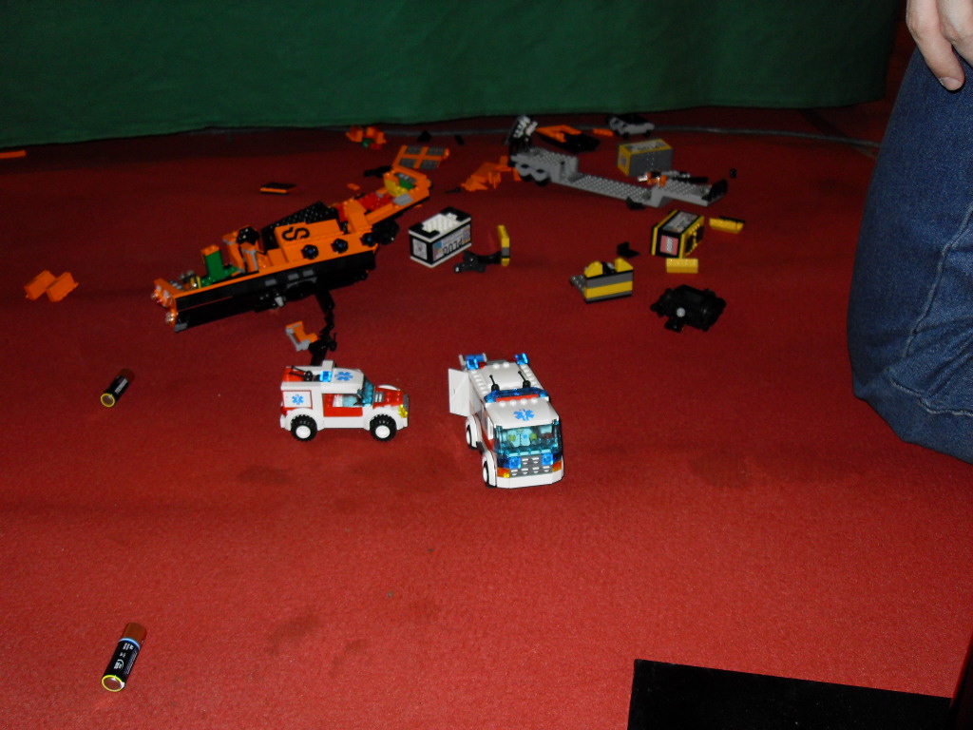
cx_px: 486
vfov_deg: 38.7
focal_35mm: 37
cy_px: 365
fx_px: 1040
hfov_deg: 50.1
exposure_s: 1/45
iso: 100
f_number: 2.8
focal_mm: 6.3
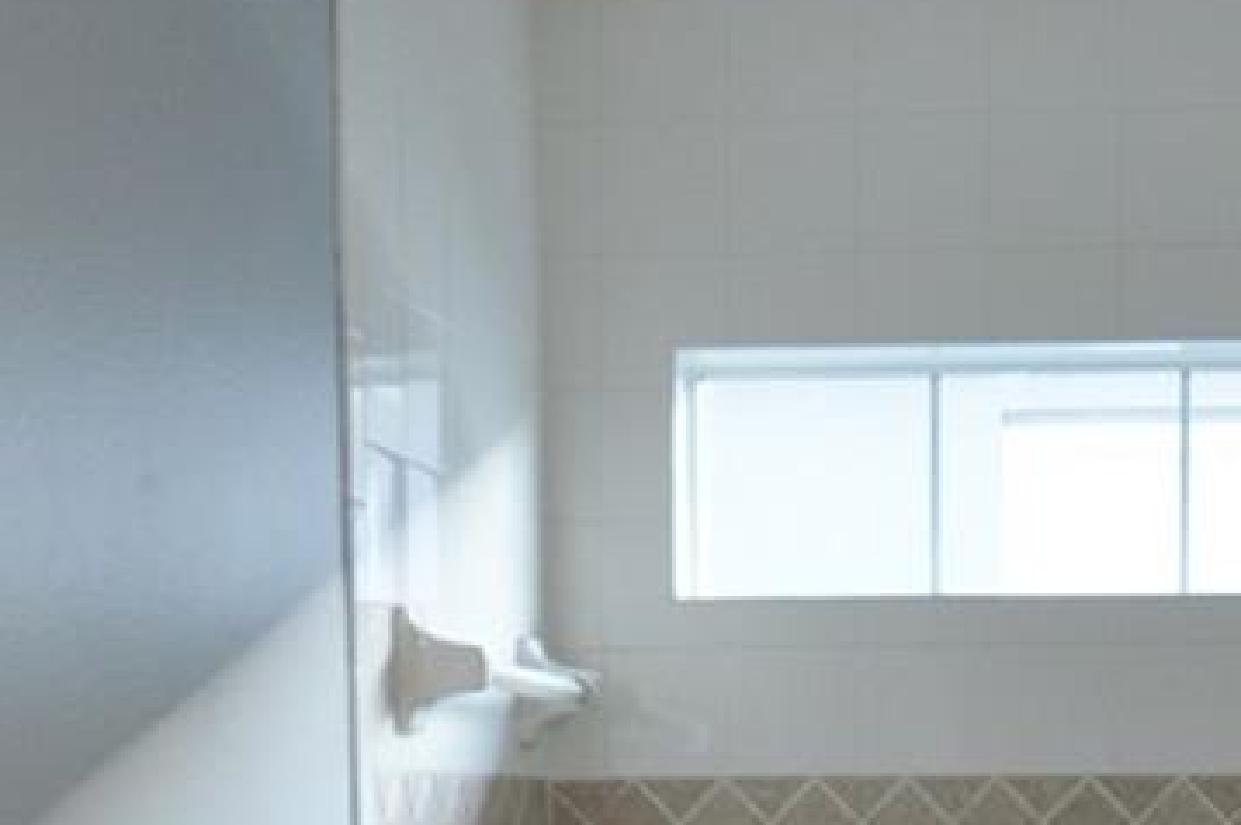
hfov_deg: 23.1
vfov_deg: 14.7
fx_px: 3004
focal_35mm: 87
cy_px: 1180
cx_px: 936
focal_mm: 13
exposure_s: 1/80
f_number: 4.5
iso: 400
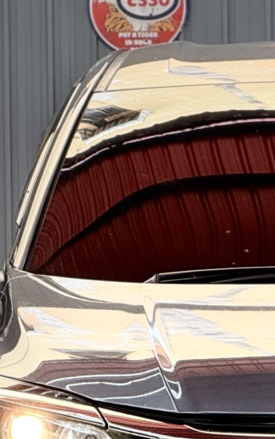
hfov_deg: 3.1
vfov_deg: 5.0
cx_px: 378
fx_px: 5032
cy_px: 412
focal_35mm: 420
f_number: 2.8
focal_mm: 15.66
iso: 125
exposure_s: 1/99
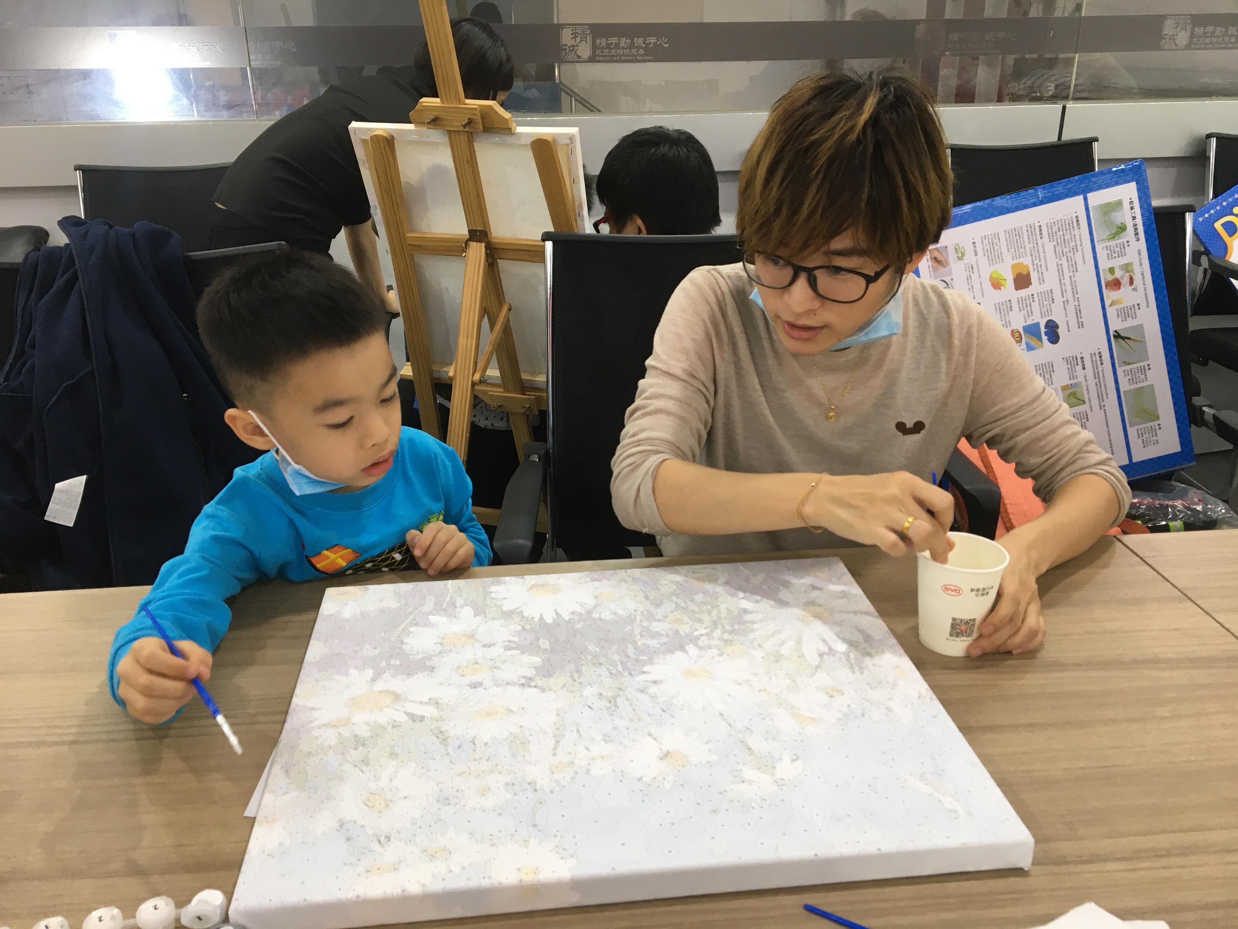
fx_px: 1037
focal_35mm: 29
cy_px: 464
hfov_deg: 61.7
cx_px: 619
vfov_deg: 48.2
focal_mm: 4.15
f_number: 2.2
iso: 80
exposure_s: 1/33
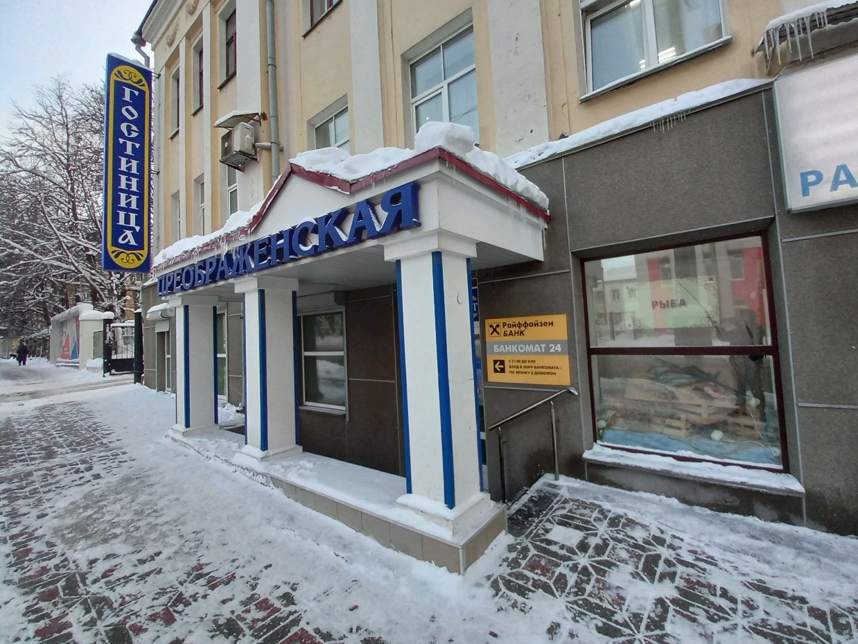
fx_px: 347
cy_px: 315
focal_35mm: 14
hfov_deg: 101.9
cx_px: 460
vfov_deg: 85.7
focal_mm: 1.13
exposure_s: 1/120
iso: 64
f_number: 2.2
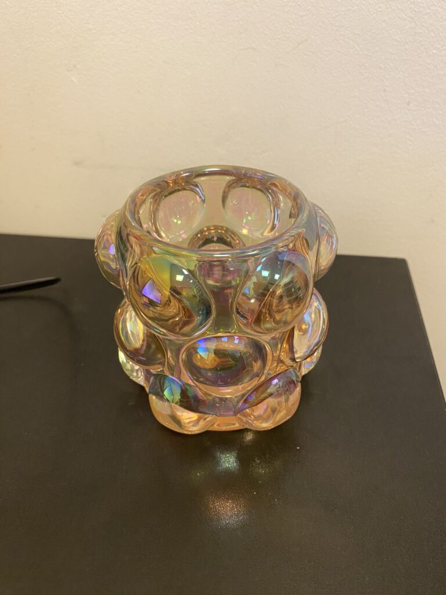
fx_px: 447
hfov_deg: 53.1
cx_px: 223
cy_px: 298
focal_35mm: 26
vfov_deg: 67.3
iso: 320
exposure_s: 1/50
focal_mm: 4.25
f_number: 1.8
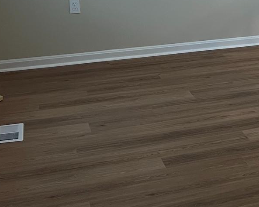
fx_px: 667
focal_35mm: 87
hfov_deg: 19.7
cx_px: 362
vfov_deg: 17.3
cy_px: 1
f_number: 1.5
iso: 100
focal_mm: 5.7
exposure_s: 1/60
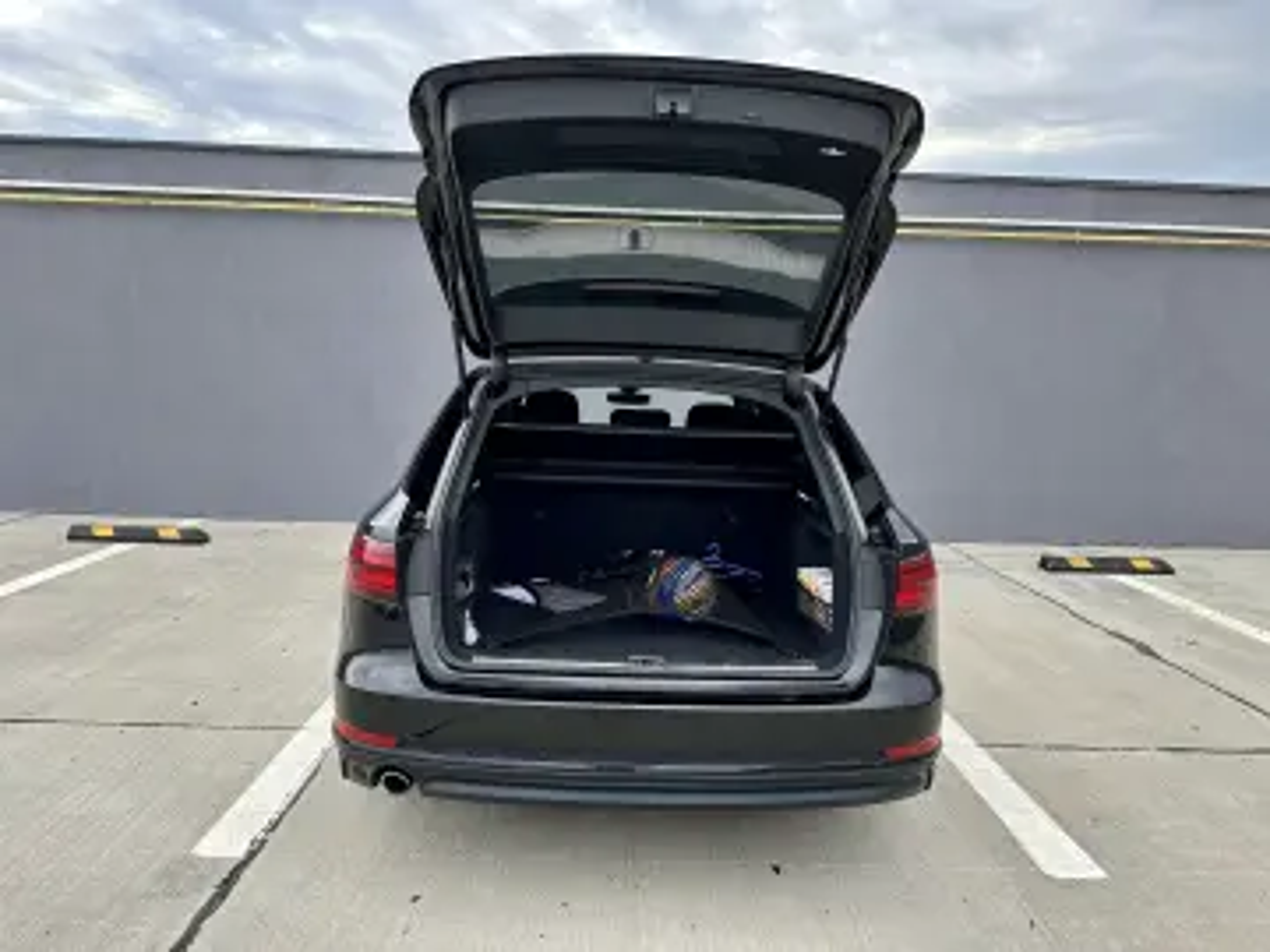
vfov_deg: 56.8
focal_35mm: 24
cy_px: 476
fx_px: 881
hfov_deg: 71.6
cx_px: 635
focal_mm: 6.86
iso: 80
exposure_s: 1/935
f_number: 1.78
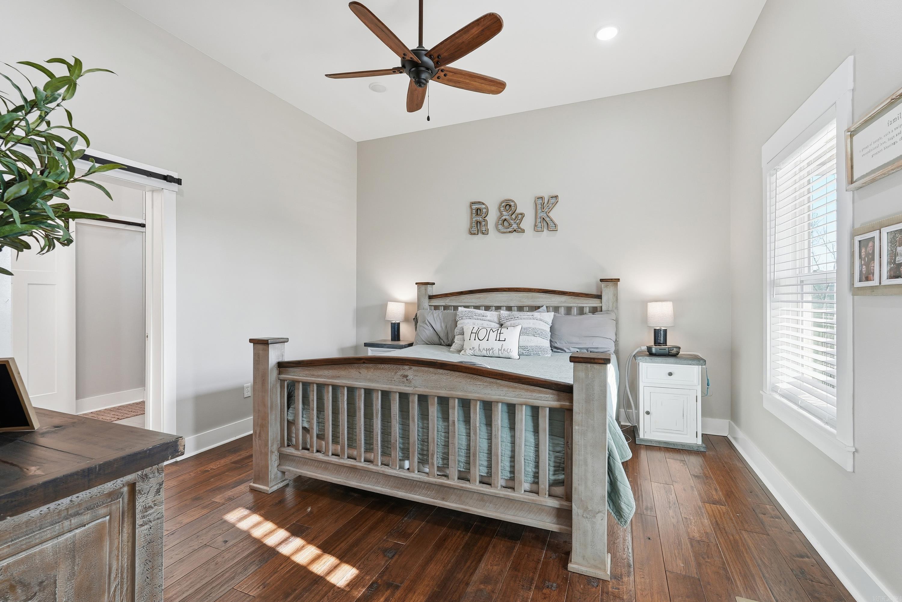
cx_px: 451
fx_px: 401
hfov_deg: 96.7
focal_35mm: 16
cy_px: 301
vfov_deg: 73.8
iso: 250
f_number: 9
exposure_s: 1/25
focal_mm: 16
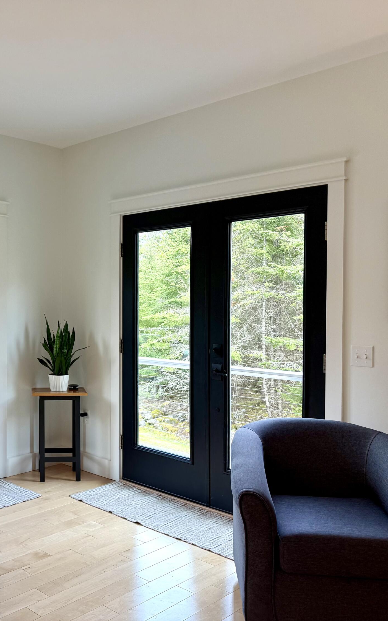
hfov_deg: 35.6
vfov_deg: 56.7
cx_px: 59
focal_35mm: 34
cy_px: 310
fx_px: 575
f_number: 1.78
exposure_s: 1/241
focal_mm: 6.76
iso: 100
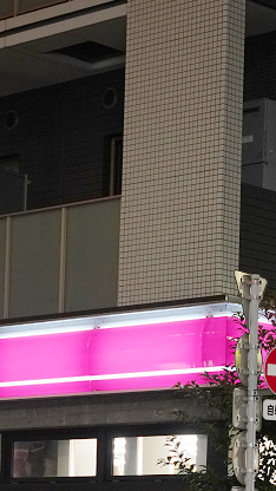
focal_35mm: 136
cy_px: 456
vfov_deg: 15.6
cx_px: 189
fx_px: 1769
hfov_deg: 8.9
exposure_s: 1/160
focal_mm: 45
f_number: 2.8
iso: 2500
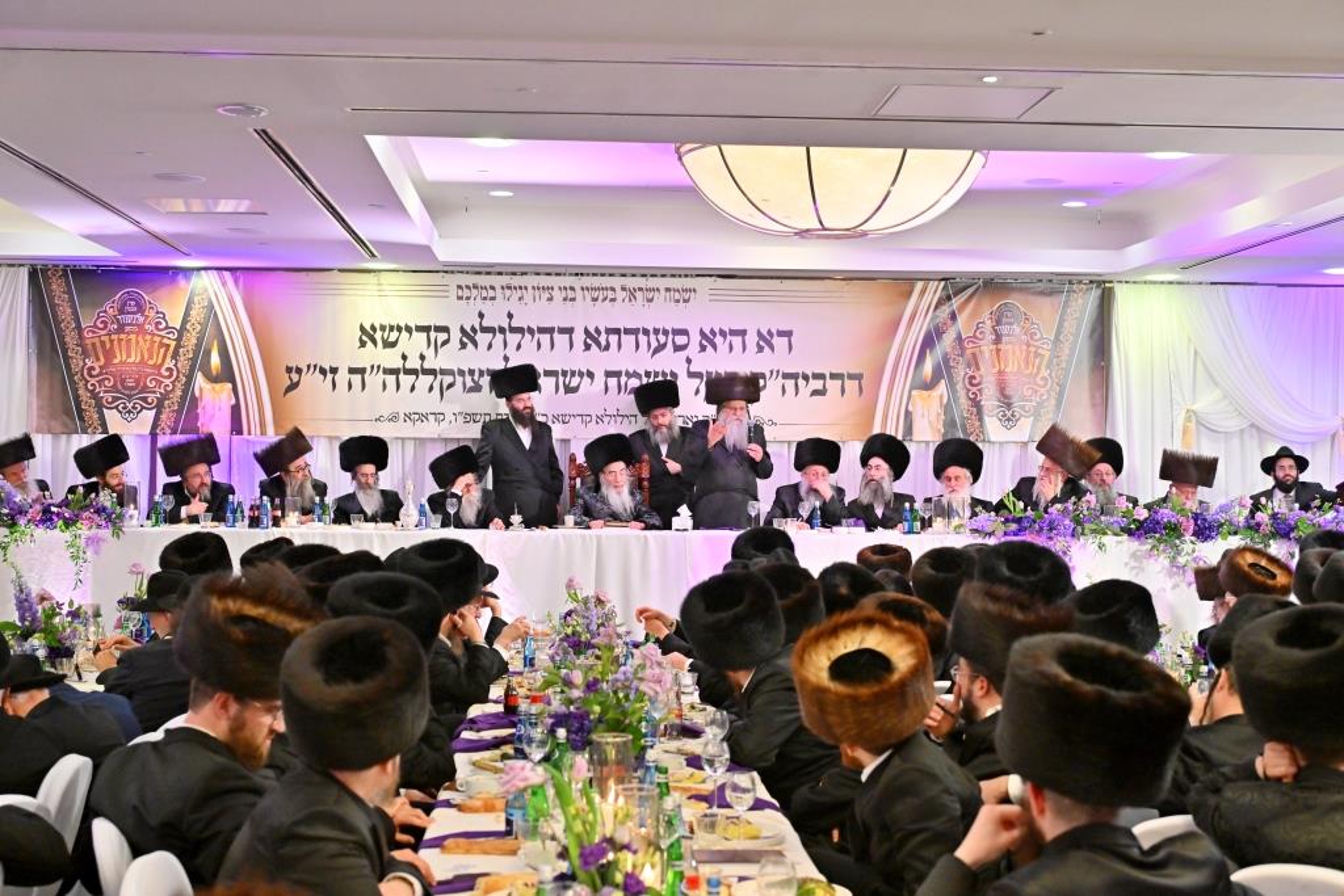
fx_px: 1755
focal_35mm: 47
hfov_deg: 41.9
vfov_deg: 28.7
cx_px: 672
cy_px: 448
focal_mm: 47
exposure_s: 1/160
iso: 1600
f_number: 4
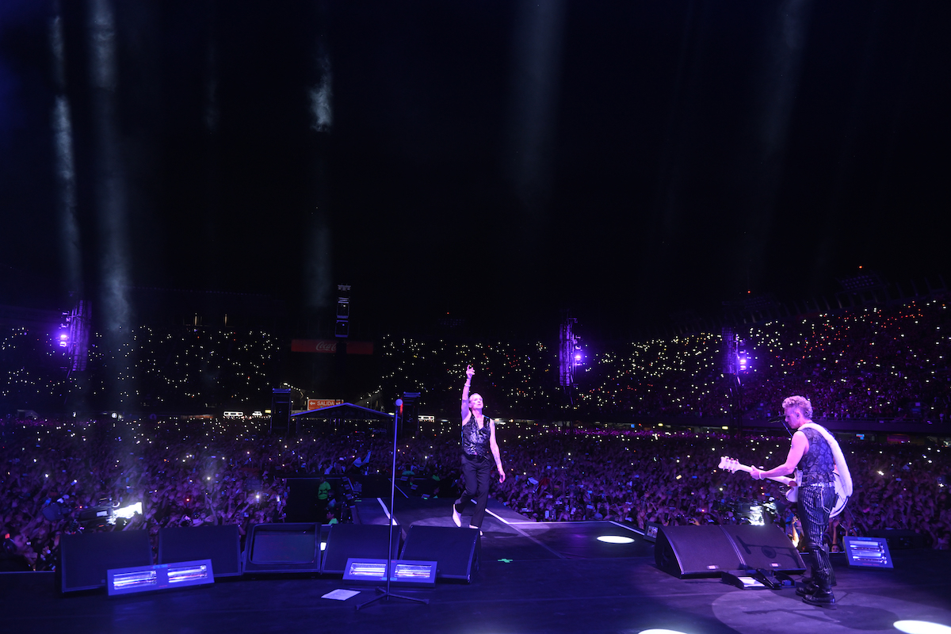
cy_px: 317
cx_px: 476
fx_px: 713
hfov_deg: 67.4
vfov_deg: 47.9
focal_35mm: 27
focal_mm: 27
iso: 1000
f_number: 2.8
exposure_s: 1/125
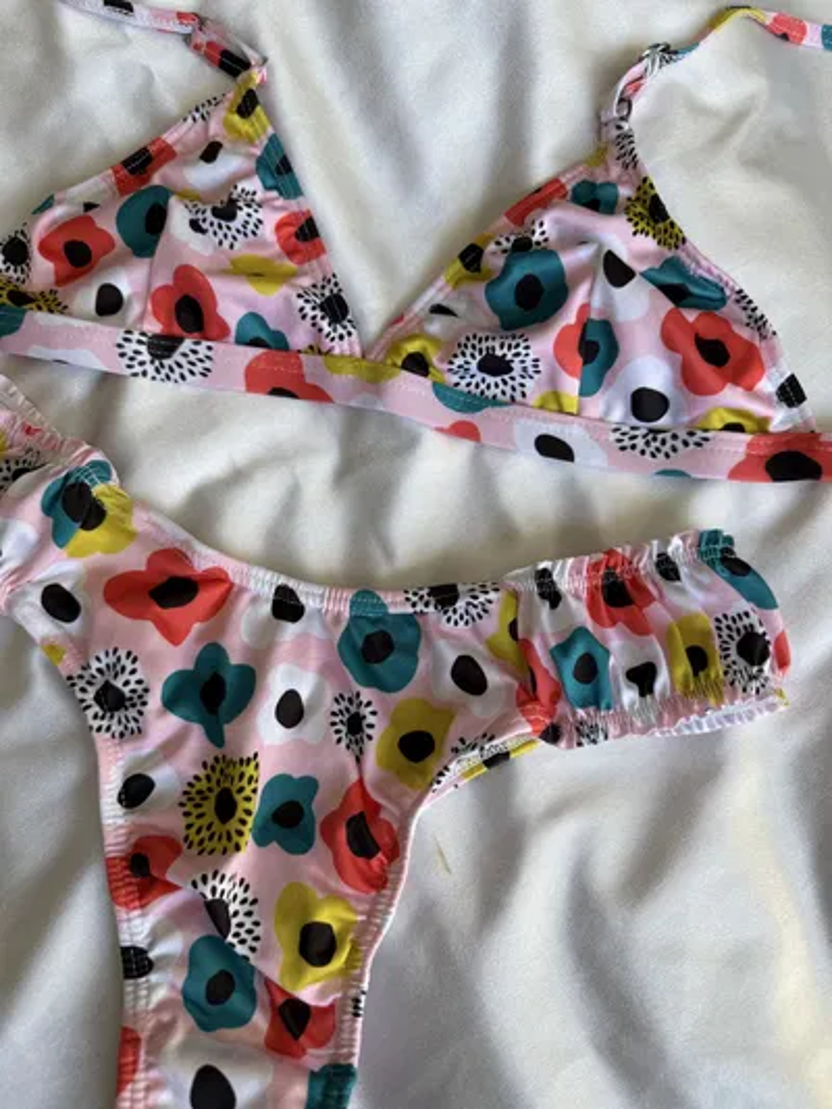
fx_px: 769
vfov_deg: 71.6
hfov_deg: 56.8
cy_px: 554
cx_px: 416
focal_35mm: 24
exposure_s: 1/203
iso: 64
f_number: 1.78
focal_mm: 6.76
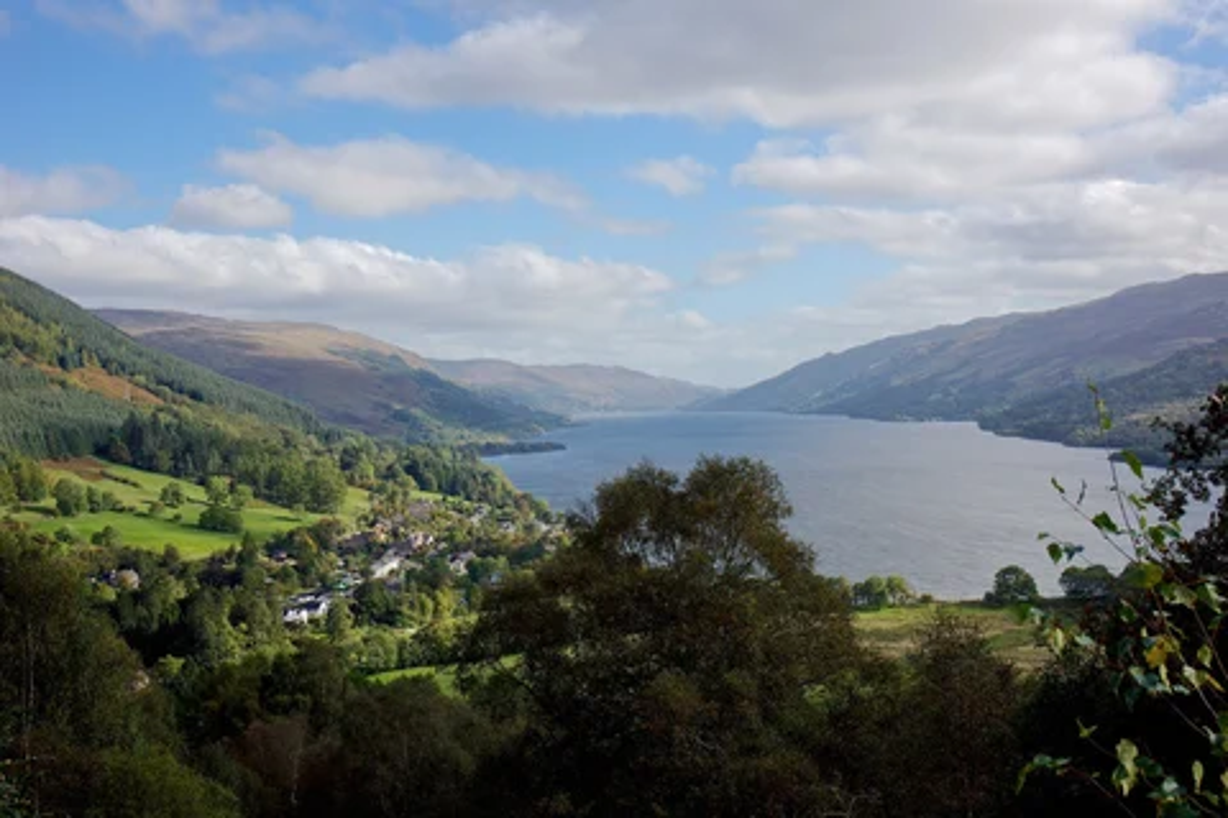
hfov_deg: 45.4
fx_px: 1467
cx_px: 614
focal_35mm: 43
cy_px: 409
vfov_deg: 31.2
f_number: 8
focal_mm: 29
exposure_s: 1/250
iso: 100
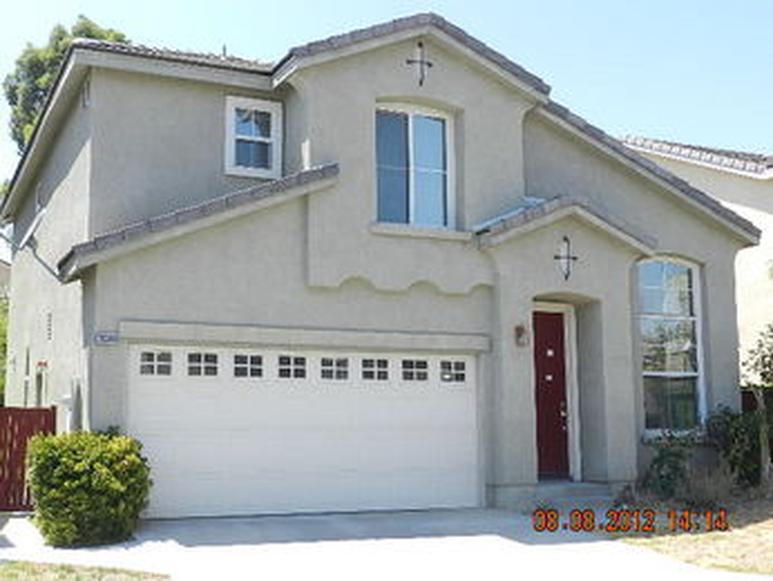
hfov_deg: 41.2
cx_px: 386
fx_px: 1028
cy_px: 290
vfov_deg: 31.6
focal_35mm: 46
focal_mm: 8.1
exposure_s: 1/400
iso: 160
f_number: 4.2
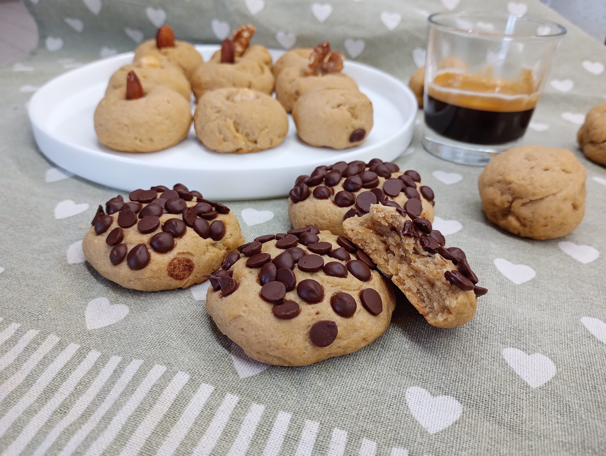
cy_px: 228
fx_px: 491
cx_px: 303
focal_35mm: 28
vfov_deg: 49.9
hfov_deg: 63.4
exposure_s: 1/33.3
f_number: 1.8
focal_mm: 4.27
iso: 372
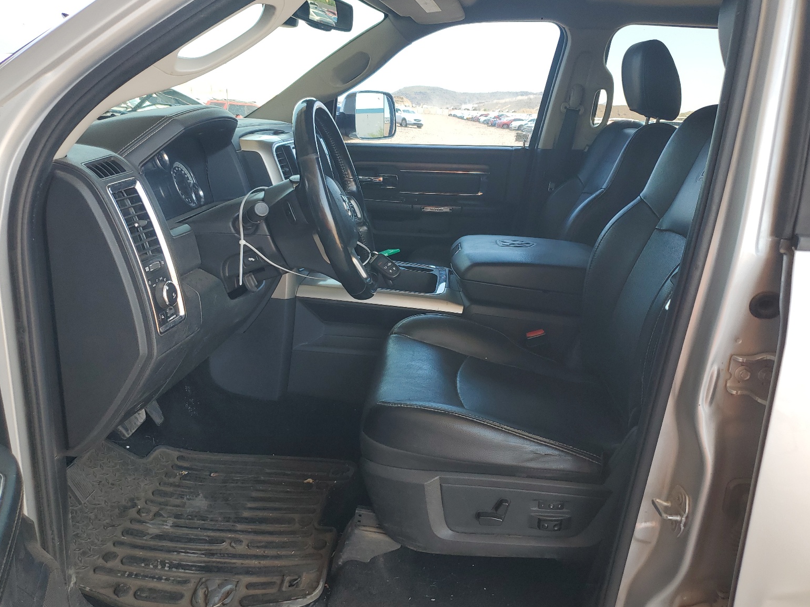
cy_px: 304
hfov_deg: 65.3
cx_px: 416
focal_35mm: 27
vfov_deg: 51.4
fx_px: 632
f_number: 1.5
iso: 50
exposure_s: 1/244
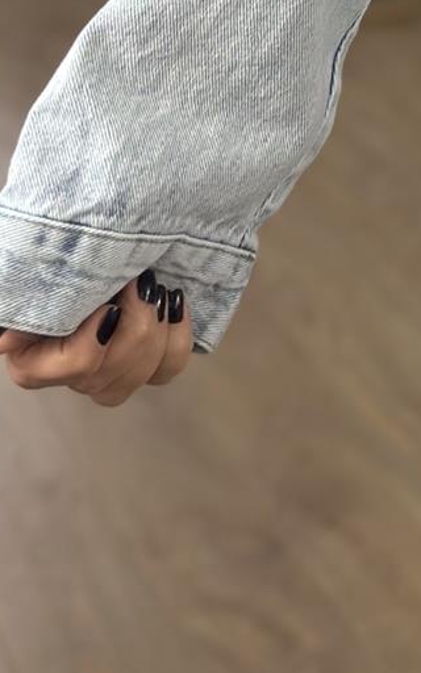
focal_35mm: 159
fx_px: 2919
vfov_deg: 12.6
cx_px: 734
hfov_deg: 8.0
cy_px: -277
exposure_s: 1/157
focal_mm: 6.86
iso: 64
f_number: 1.78
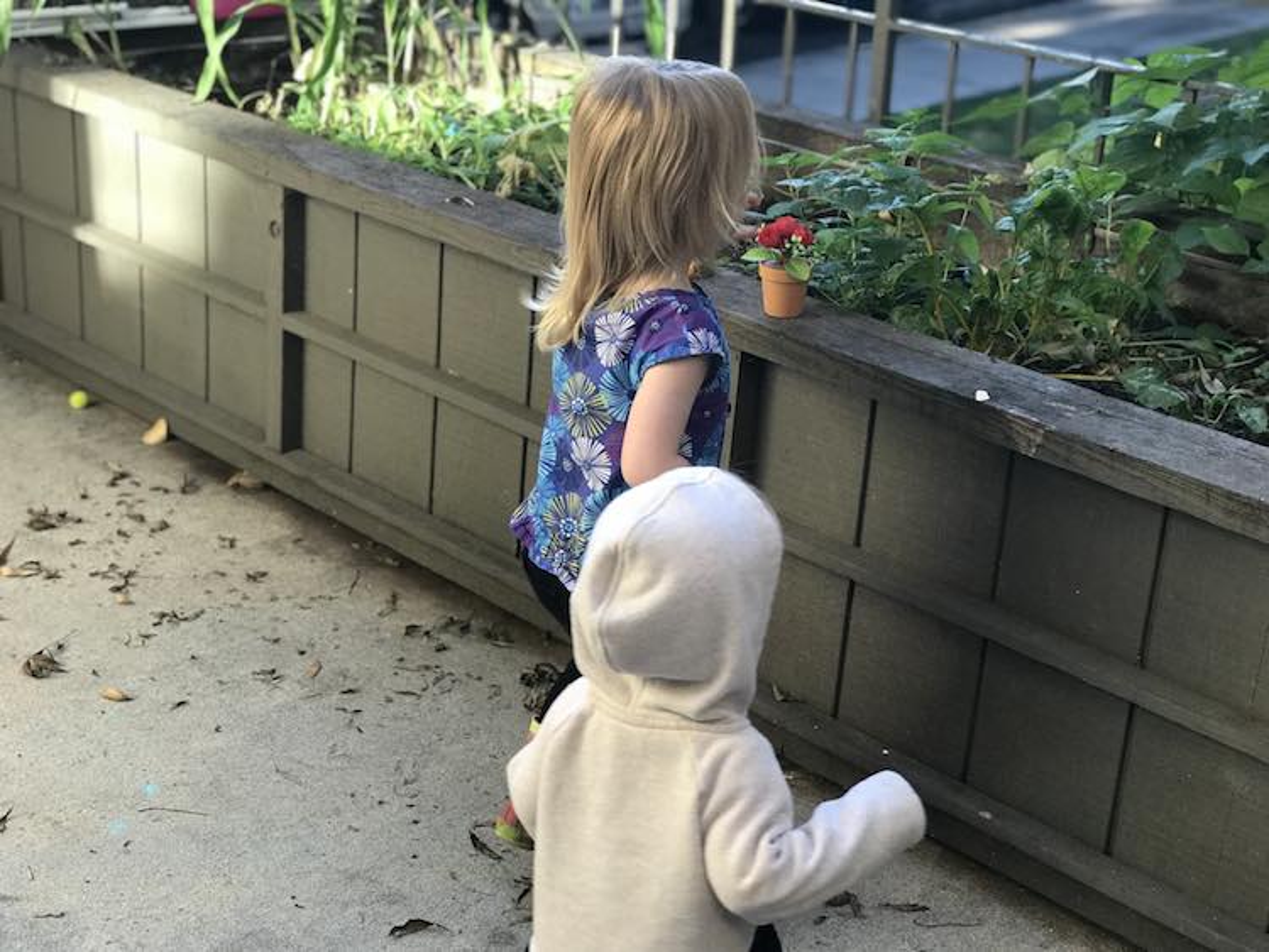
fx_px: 2090
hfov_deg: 33.8
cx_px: 634
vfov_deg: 25.7
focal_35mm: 57
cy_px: 476
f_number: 2.8
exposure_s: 1/120
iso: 125
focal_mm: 6.6
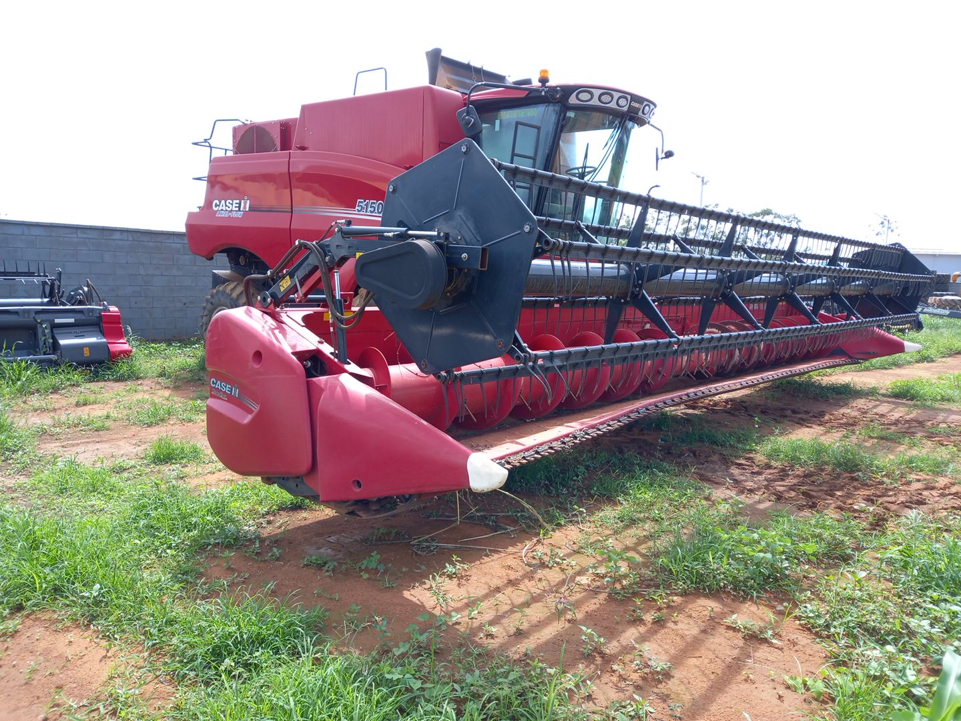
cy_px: 360
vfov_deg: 54.9
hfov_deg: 69.4
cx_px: 480
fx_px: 694
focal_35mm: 25
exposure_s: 1/201
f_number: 2
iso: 26
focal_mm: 4.6
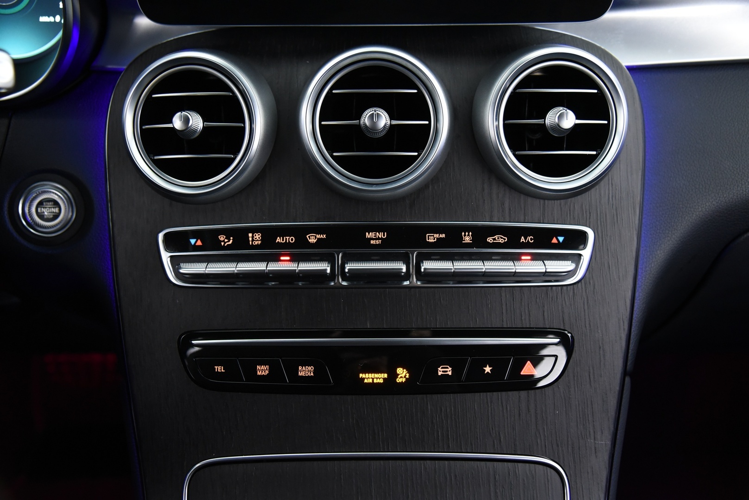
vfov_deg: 37.9
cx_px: 374
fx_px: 728
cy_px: 250
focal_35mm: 35
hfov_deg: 54.4
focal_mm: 35
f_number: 4
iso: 4000
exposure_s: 1/20
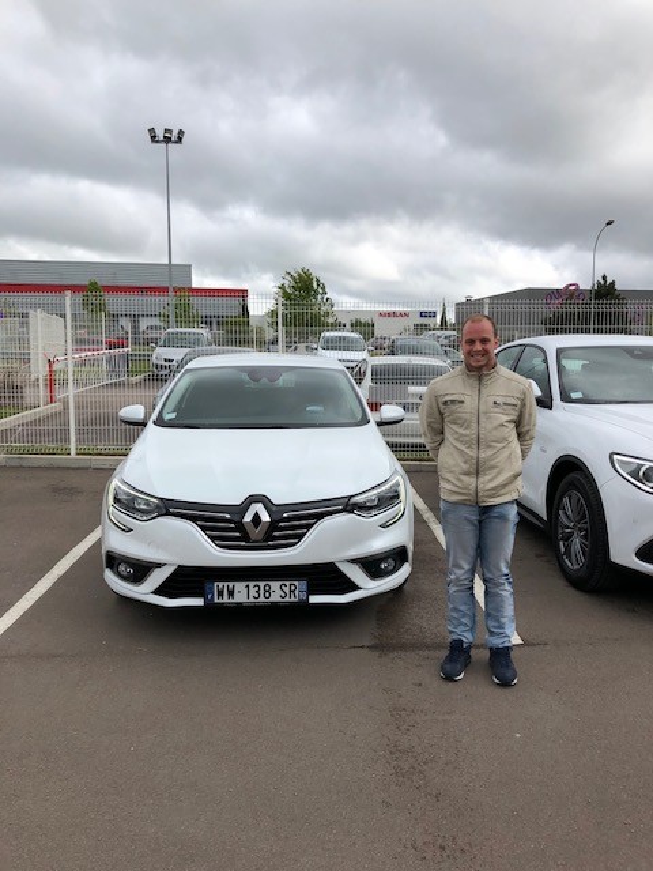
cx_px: 326
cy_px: 436
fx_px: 704
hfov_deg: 49.7
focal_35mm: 28
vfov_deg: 63.4
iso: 20
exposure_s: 1/1919
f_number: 1.8
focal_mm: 3.99
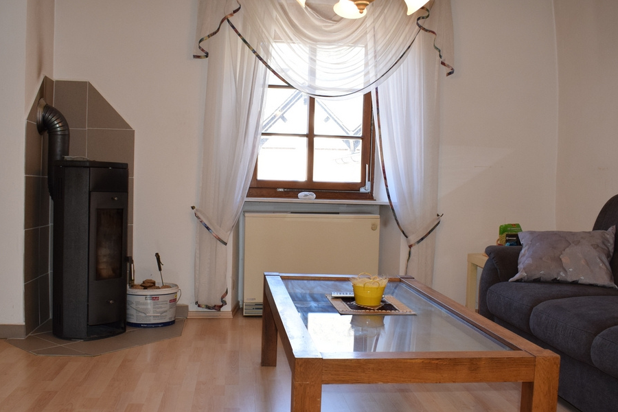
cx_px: 282
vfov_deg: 36.8
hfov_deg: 53.1
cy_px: 228
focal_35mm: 36
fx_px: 618
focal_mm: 18
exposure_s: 1/125
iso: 800
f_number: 5.6
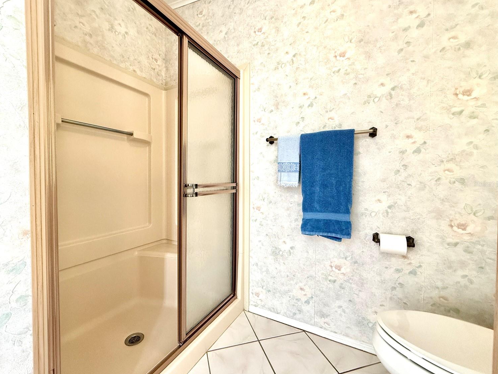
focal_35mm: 15
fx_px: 216
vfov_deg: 81.7
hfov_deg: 98.1
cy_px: 184
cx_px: 239
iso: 200
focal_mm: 2.22
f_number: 2.2
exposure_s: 1/120
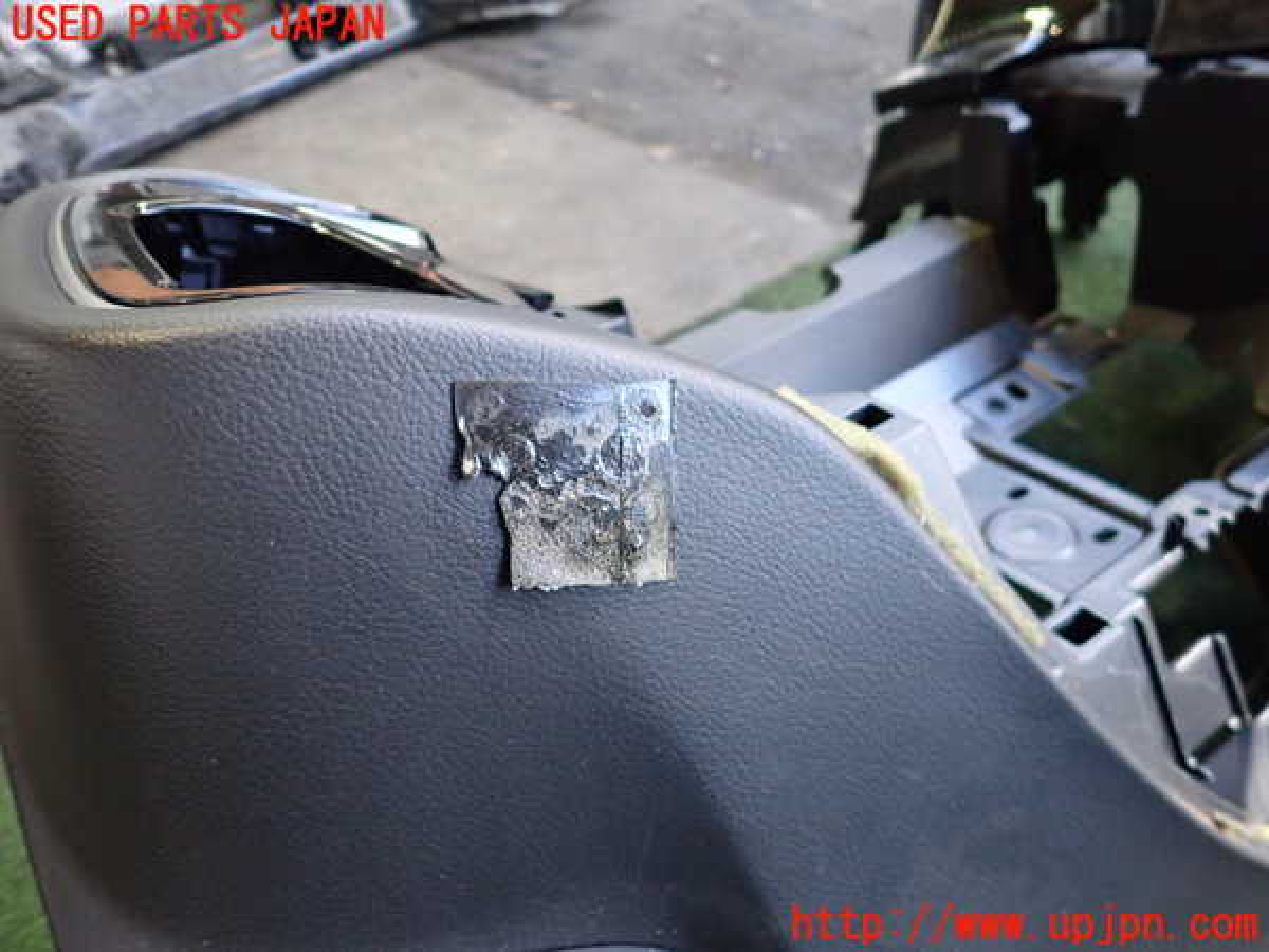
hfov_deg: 69.4
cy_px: 476
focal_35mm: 25
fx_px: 916
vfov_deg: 54.9
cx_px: 634
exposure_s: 1/160
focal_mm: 4.5
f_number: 2
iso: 1000
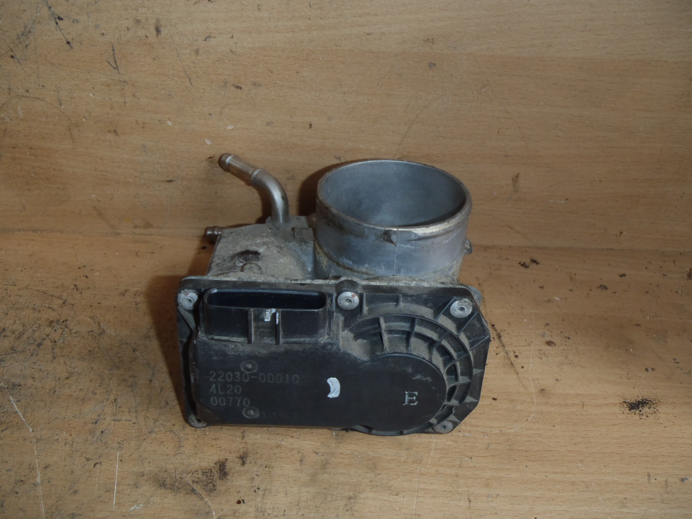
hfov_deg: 49.0
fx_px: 760
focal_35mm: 38
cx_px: 346
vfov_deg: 37.7
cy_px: 260
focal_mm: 6.83
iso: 100
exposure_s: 1/40
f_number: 4.6
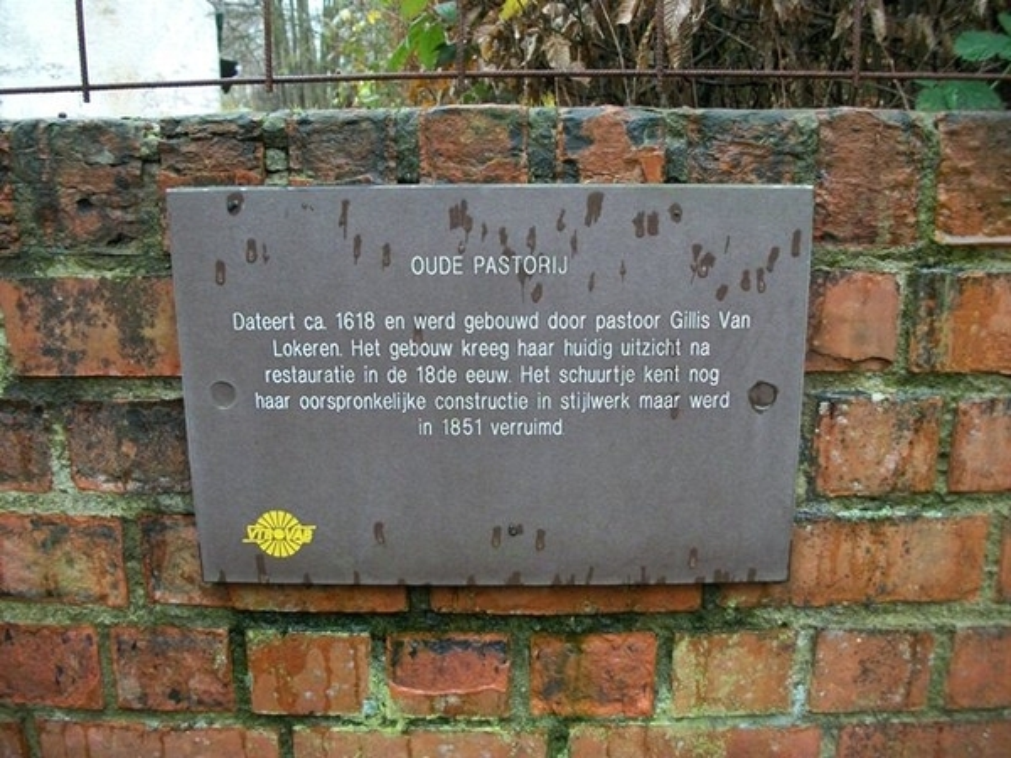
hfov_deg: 56.8
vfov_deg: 44.2
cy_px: 379
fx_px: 935
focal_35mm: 32
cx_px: 506
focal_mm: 5.7
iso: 304
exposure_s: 1/125
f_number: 2.9
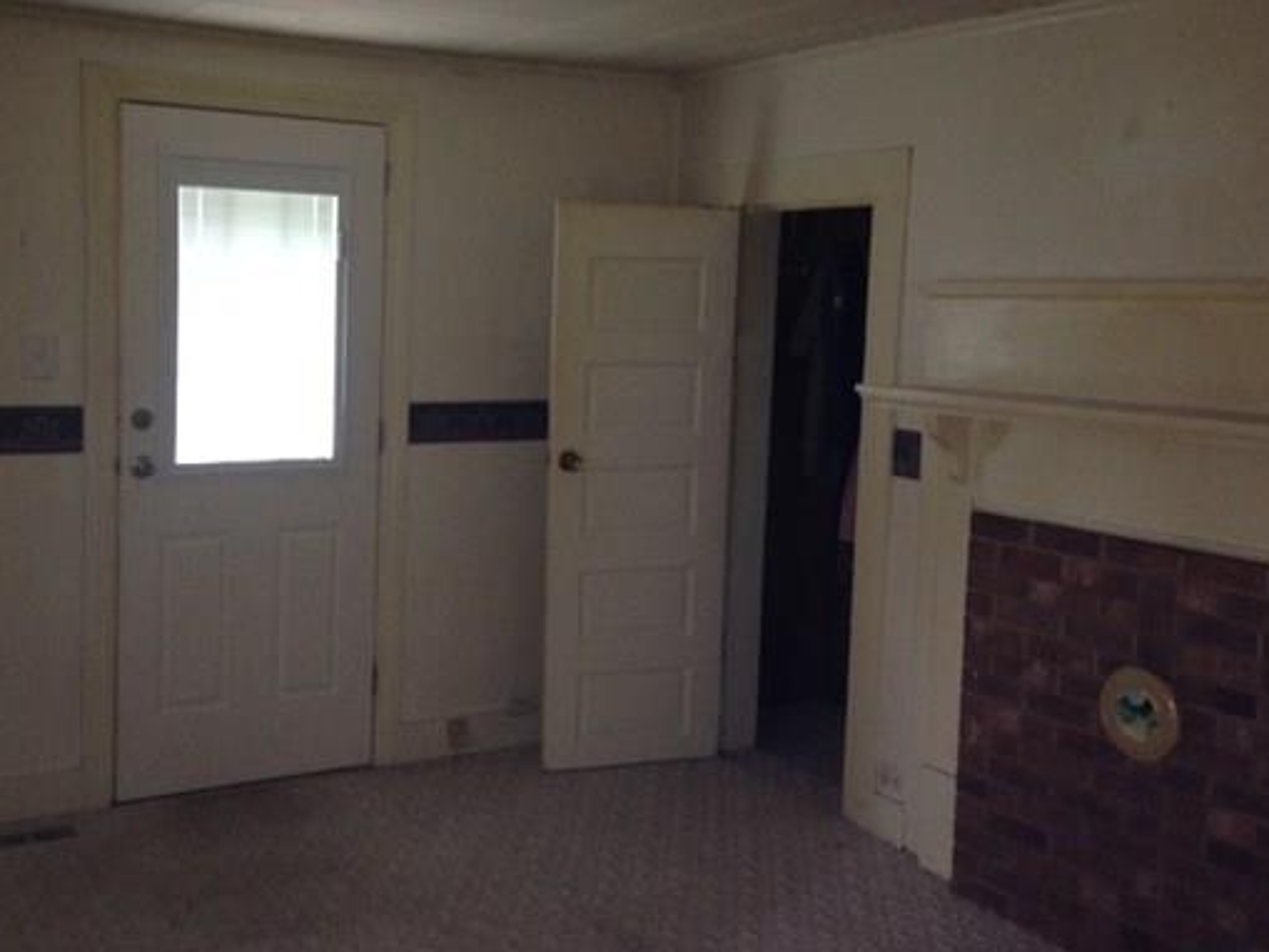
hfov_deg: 42.7
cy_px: 436
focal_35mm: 44
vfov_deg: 32.9
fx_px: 1613
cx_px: 499
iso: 250
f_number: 2.4
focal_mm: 4.28
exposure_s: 1/20
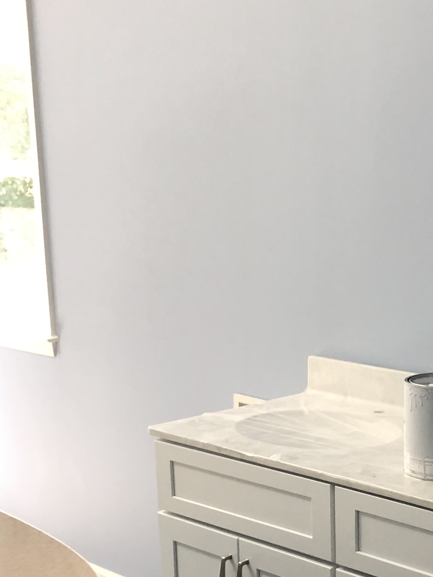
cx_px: 432
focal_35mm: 64
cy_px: 419
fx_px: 1067
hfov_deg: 22.1
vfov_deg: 29.9
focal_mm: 3.99
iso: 32
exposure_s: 1/30
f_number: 1.8
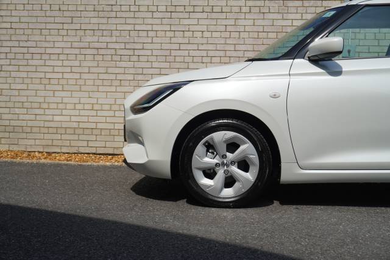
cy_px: 130
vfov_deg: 28.0
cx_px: 195
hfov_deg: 41.1
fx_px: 520
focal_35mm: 48
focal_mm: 32
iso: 100
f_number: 7.1
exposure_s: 1/320
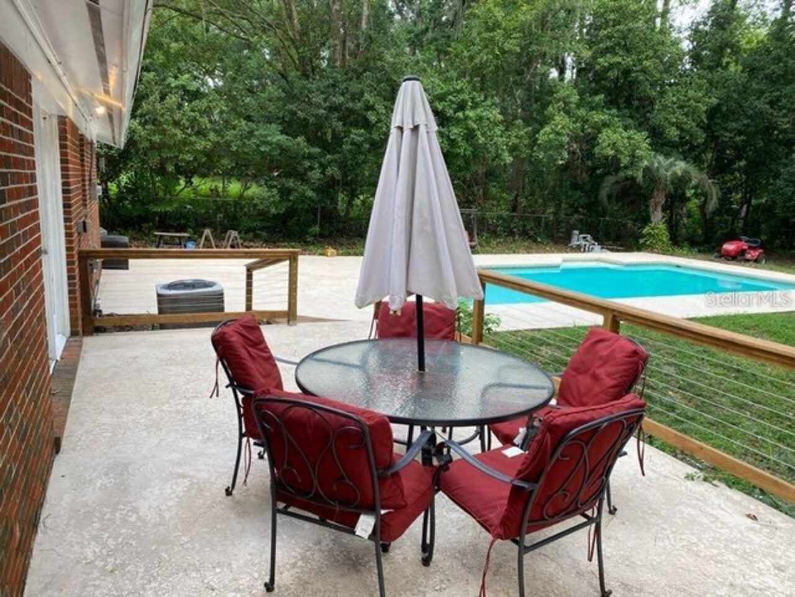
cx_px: 398
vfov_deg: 53.1
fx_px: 597
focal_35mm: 26
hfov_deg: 67.3
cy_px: 298
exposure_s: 1/122
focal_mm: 4.25
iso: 32
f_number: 1.8
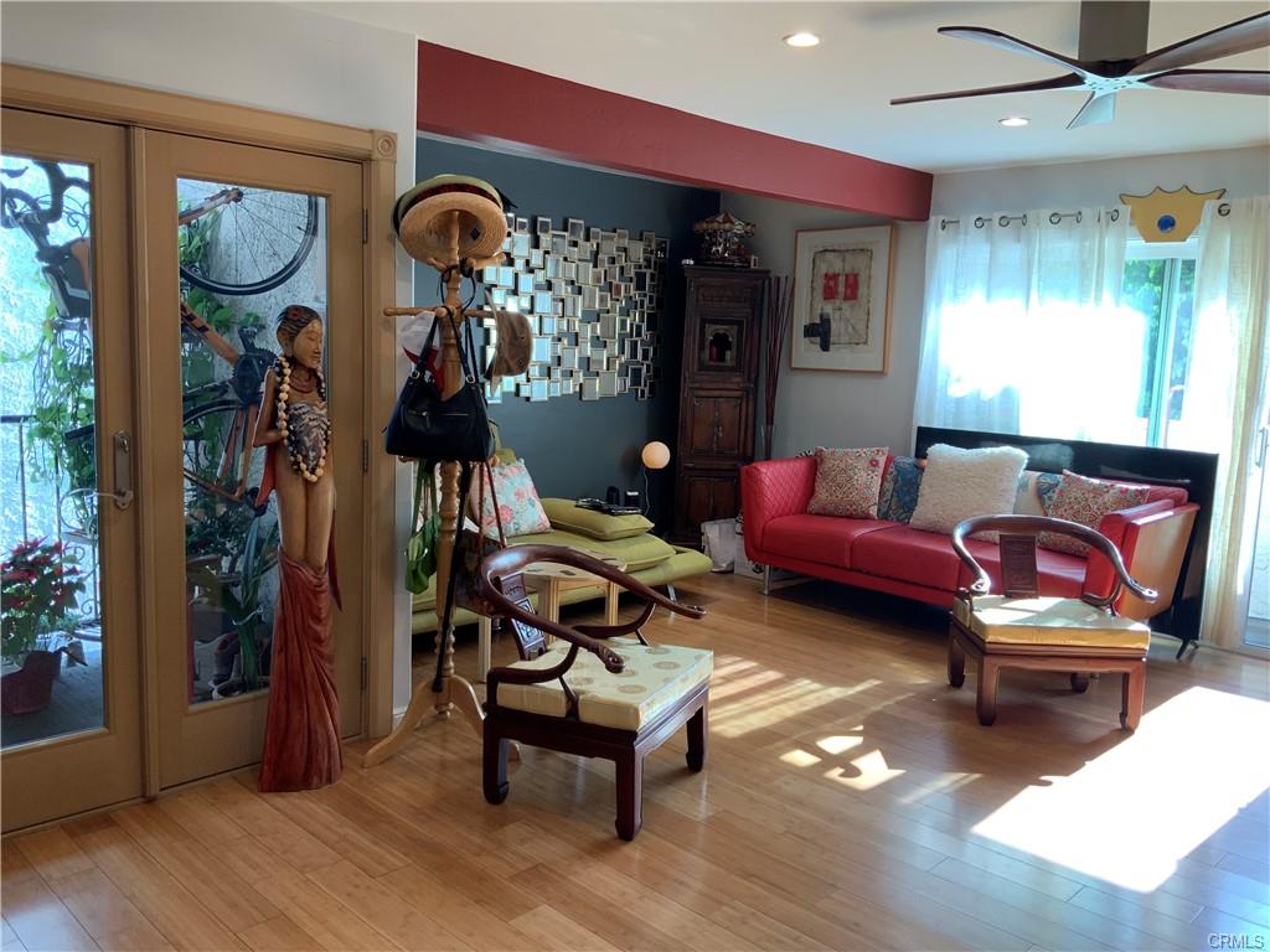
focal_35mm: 29
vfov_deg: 48.2
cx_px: 635
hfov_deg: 61.7
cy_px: 476
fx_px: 1064
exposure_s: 1/60
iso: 40
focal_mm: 3
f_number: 1.8
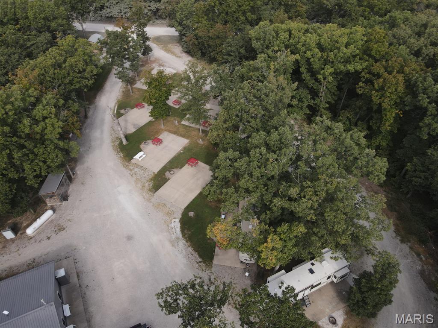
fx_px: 304
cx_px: 219
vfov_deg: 56.8
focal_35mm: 24
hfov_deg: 71.6
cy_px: 164
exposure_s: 1/500
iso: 100
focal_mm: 4.5
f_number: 2.8
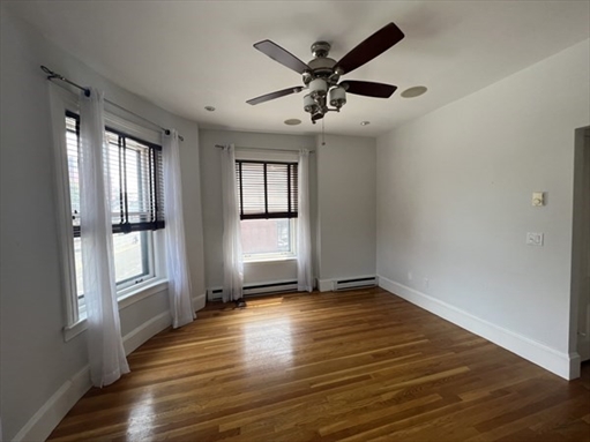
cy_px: 221
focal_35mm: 13
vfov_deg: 89.9
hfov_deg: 106.2
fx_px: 222
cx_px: 295
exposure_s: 1/99
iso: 40
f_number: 1.8
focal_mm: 1.57
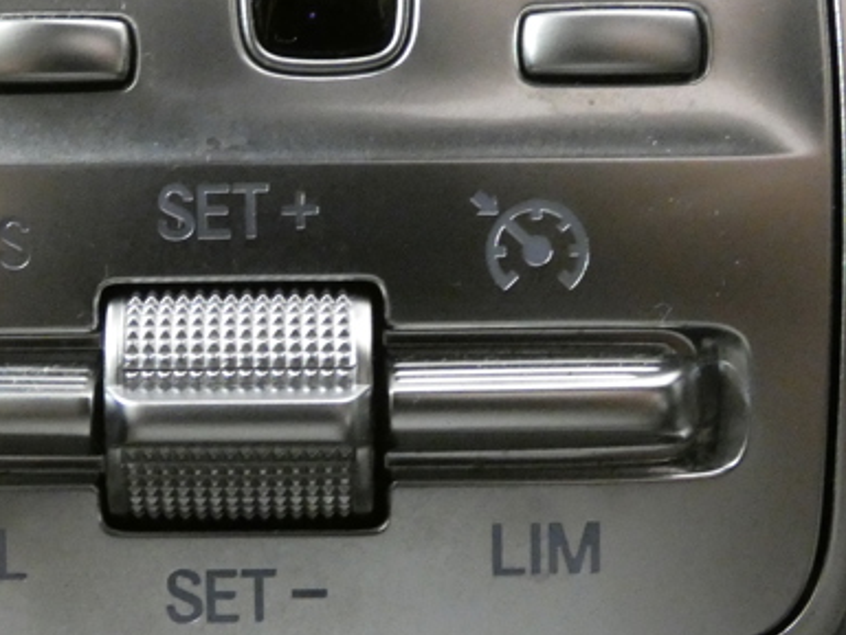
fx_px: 1931
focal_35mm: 79
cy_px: 253
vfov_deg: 18.7
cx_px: 224
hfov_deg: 24.5
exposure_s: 1/25
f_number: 3.5
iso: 1600
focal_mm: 6.8
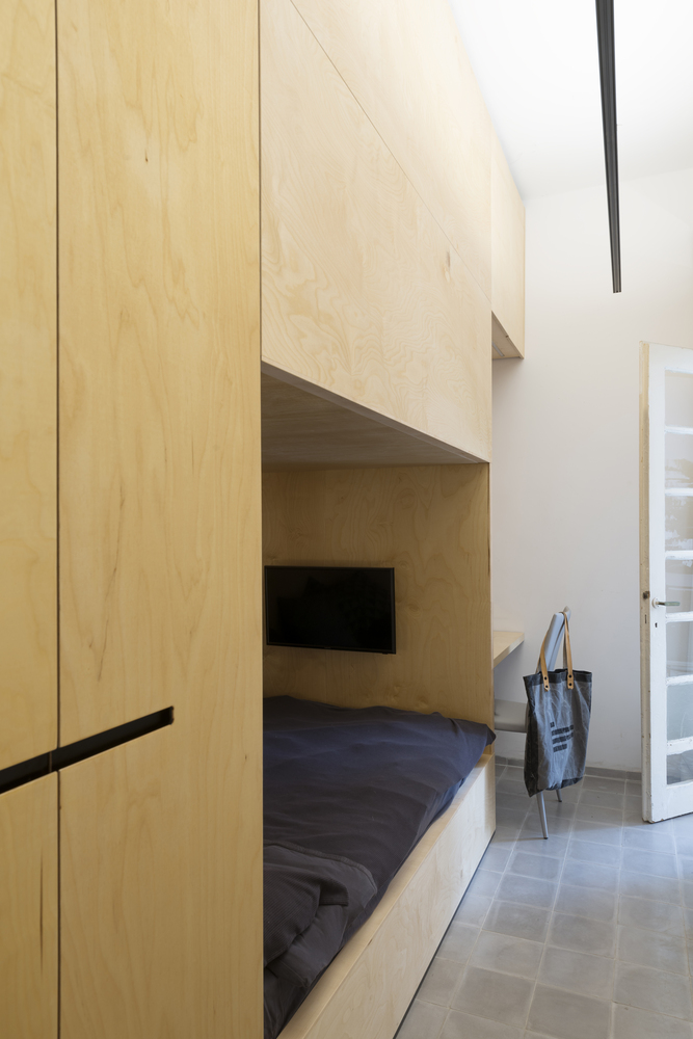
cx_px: 346
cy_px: 520
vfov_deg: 73.7
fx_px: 693
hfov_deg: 53.1
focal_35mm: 24
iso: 100
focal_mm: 24
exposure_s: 1.6
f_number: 11
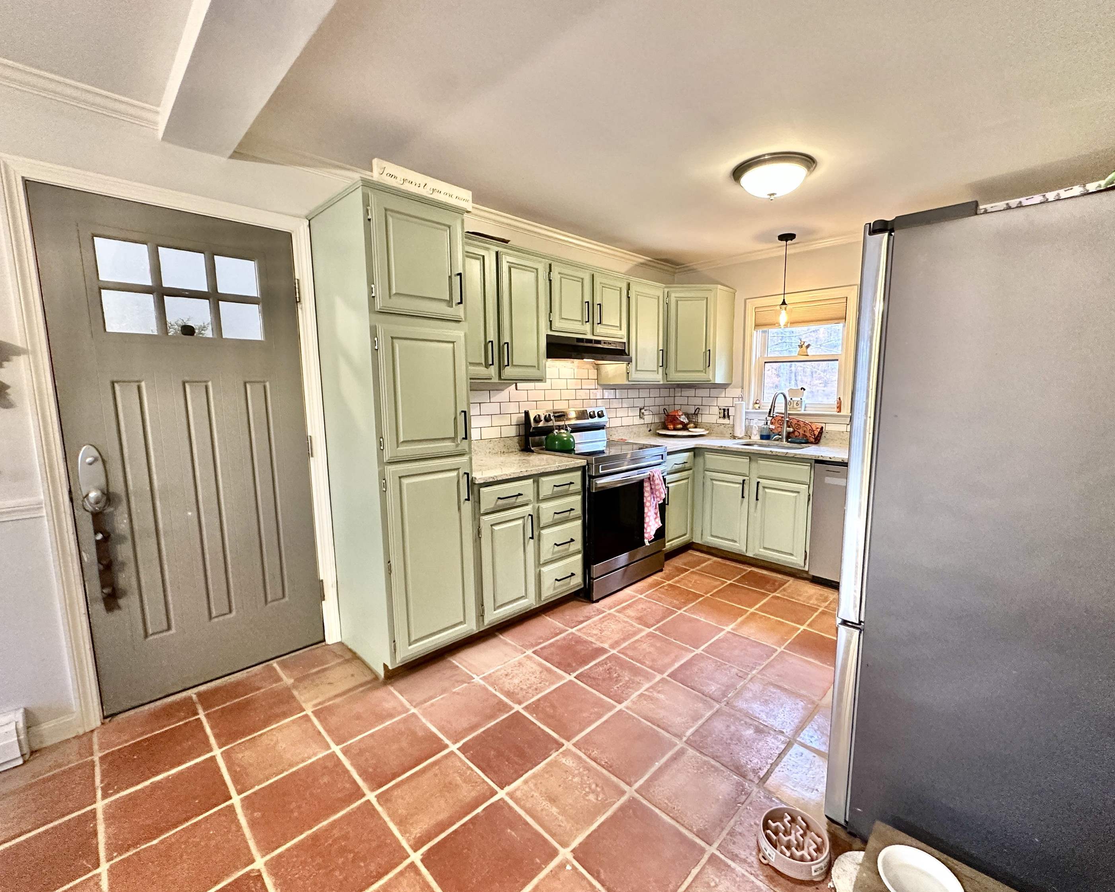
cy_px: 451
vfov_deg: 84.0
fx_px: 495
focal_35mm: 15
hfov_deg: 96.6
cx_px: 599
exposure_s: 1/60
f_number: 2.2
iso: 500
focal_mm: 2.22
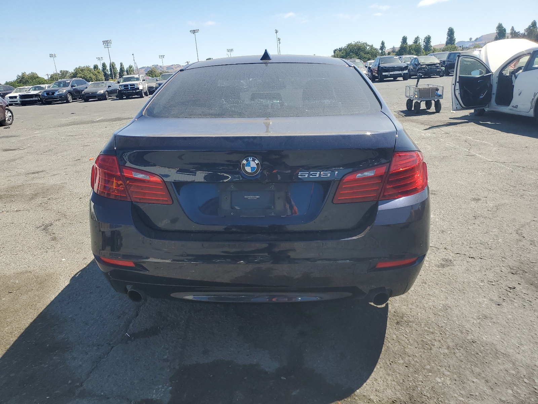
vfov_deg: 53.1
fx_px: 404
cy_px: 202
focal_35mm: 26
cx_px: 269
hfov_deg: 67.3
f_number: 1.5
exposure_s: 1/2000
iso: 50
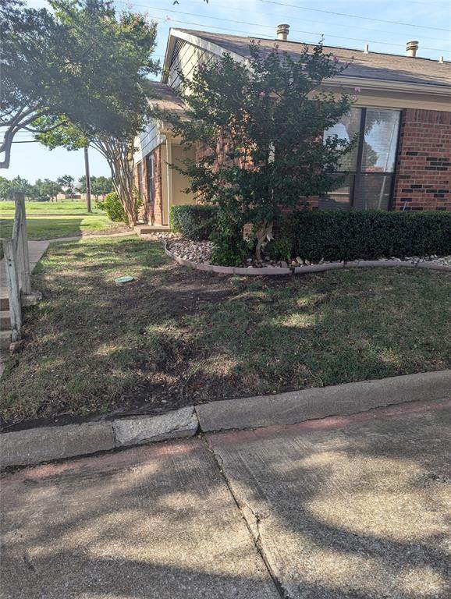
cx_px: 226
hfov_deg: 56.9
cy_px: 300
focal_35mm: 24
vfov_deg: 71.5
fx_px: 416
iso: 35
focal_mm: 6.81
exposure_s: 1/512
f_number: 1.85
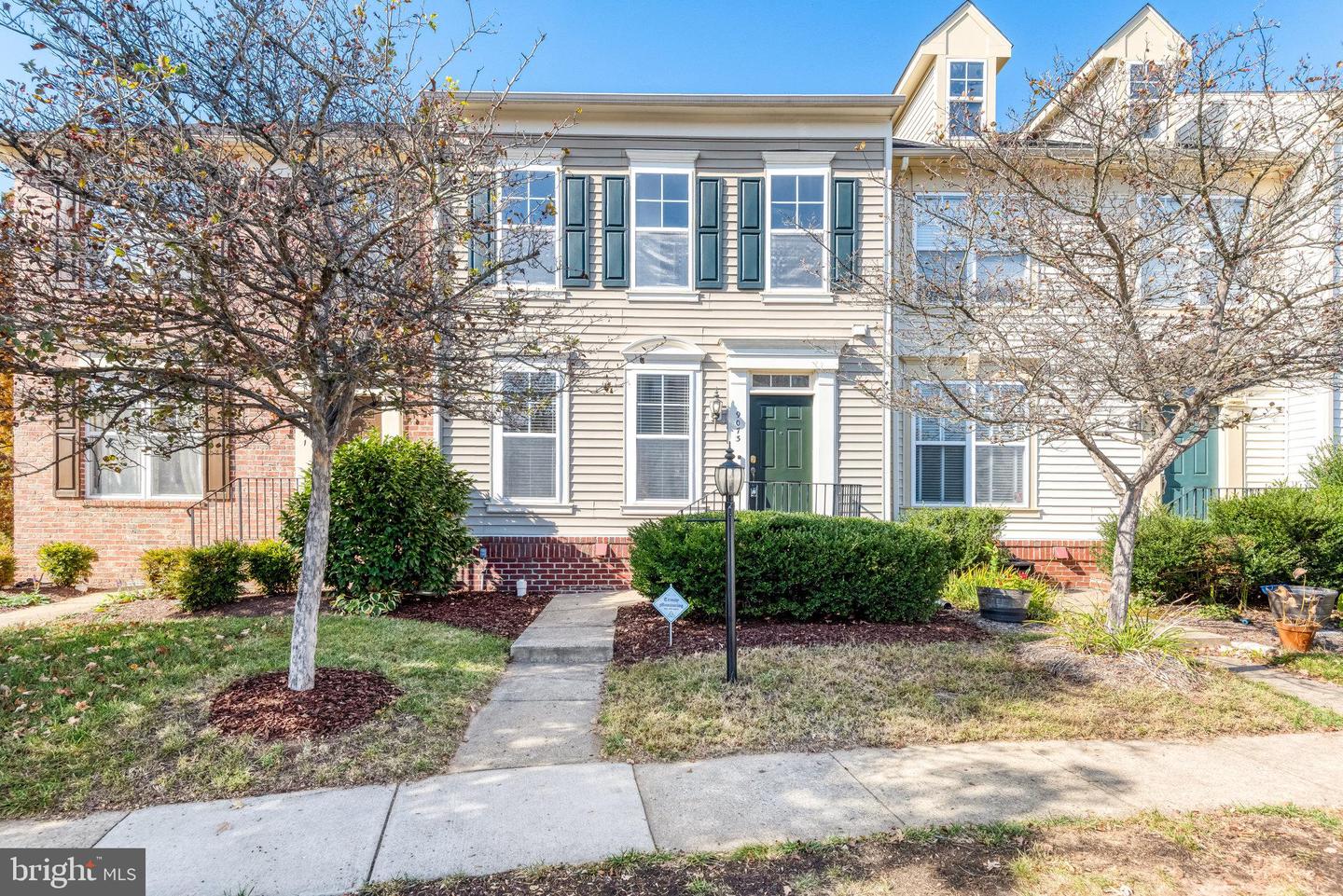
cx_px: 672
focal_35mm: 19
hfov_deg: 86.9
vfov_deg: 64.6
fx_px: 709
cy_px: 448
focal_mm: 19
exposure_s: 1/500
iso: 400
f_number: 8
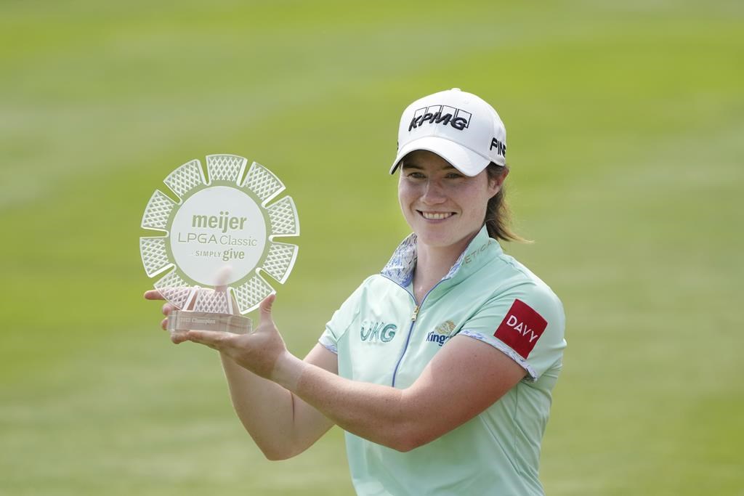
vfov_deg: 3.0
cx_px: 372
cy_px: 248
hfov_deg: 4.5
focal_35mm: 459
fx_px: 9487
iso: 640
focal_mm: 306
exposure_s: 1/2500
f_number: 5.6
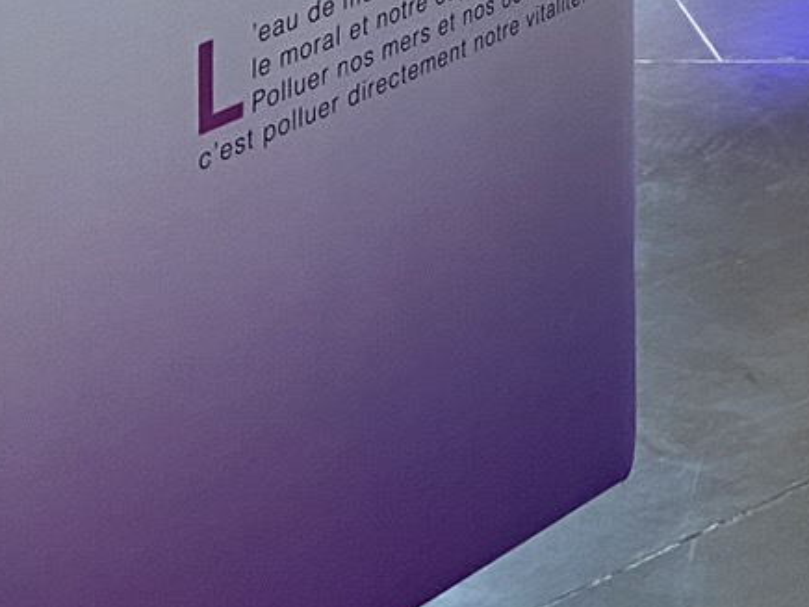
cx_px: 1282
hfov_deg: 14.8
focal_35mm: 122
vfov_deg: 10.7
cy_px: -746
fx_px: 2851
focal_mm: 4.25
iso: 80
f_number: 1.8
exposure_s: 1/50
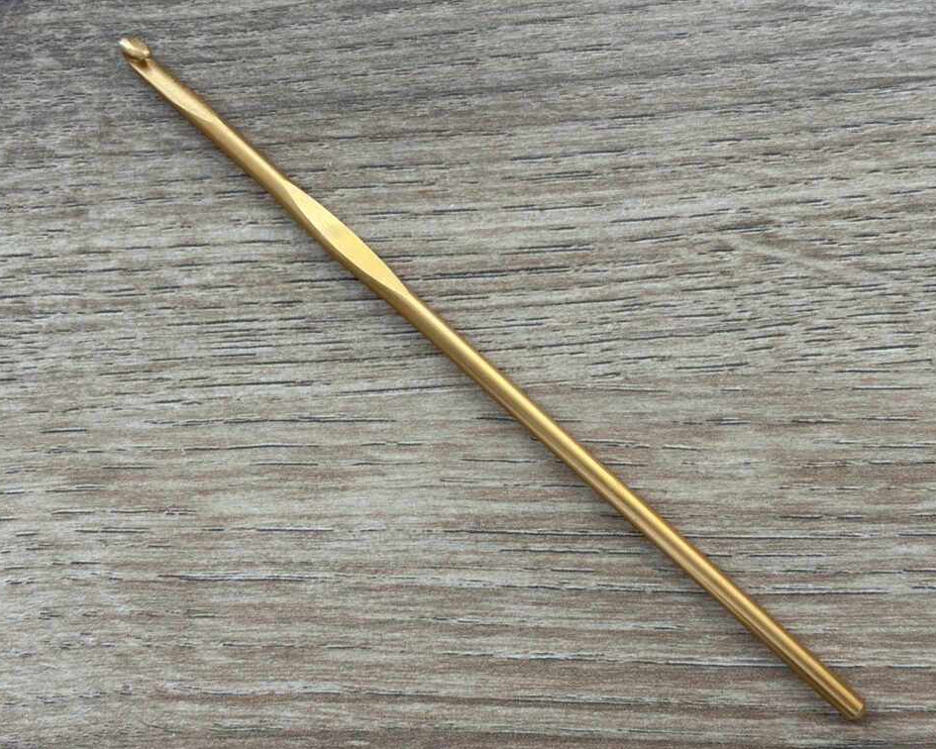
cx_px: 450
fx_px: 1524
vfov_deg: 27.6
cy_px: 379
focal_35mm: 55
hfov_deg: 34.1
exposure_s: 1/60
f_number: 1.6
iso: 100
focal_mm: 5.96
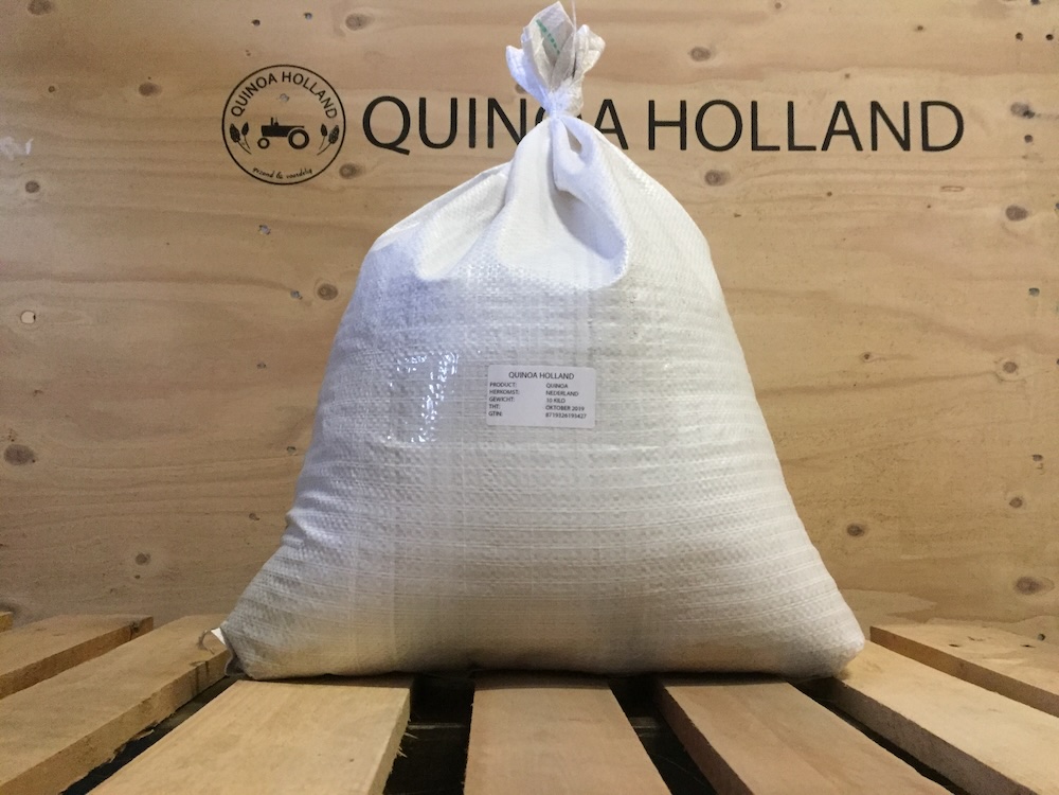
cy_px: 398
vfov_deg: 48.2
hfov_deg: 61.7
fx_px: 887
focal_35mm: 29
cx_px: 530
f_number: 2.2
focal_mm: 4.15
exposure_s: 1/25
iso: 250
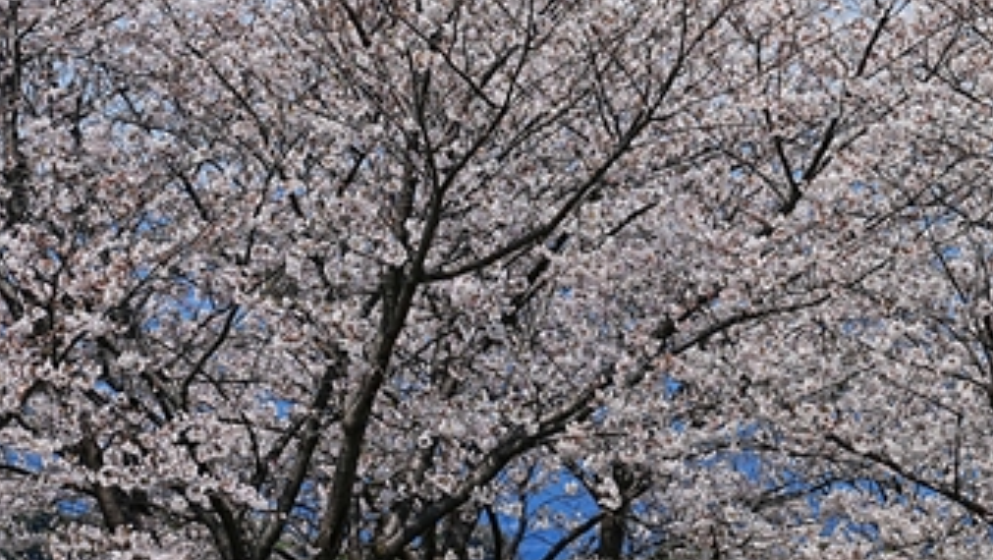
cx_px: 1014
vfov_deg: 4.6
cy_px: -152
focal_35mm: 261
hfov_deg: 8.2
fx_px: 6876
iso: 100
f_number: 8
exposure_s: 1/640
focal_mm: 105
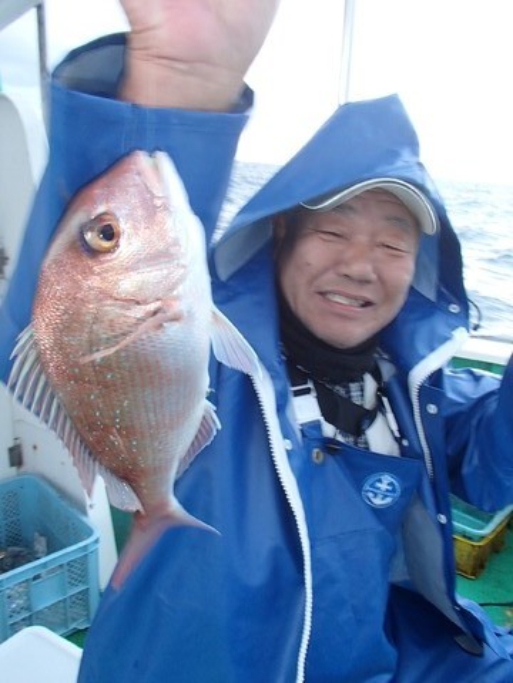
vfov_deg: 63.4
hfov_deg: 49.7
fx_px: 553
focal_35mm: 28
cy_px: 342
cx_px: 256
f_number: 3.9
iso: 320
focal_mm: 5
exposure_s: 1/30
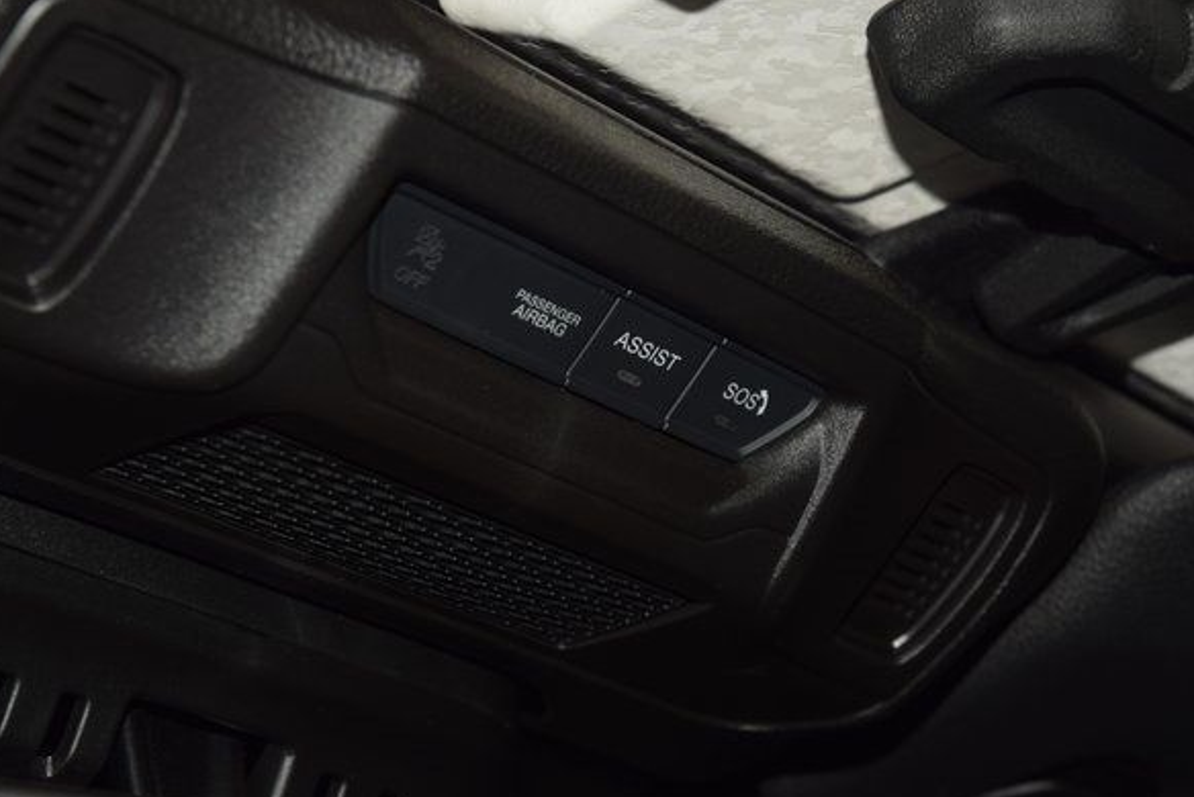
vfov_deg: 11.9
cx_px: 640
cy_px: 395
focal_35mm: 115
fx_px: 3816
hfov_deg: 17.8
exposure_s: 1/125
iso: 100
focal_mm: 70
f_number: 8
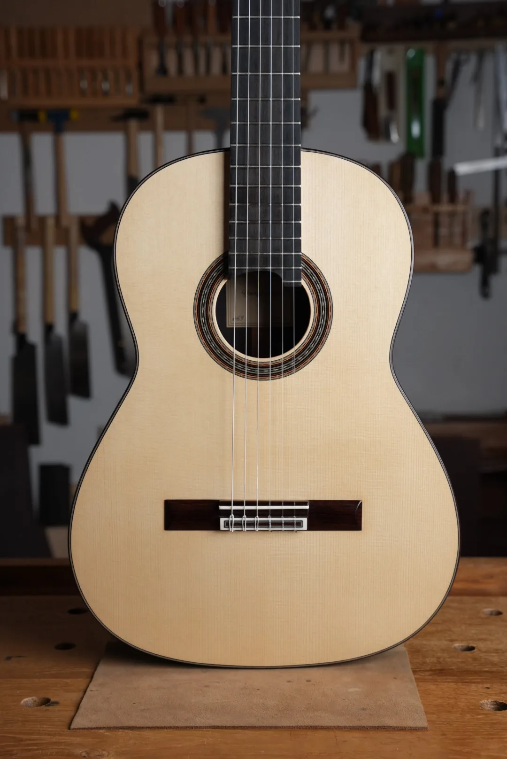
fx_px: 1145
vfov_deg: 36.7
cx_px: 254
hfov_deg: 25.0
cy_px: 380
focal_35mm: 54
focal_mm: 54.3
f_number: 5.6
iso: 1600
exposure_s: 1/160
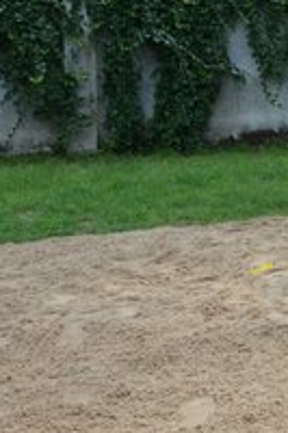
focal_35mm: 115
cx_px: 673
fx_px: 1382
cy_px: 207
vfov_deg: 17.8
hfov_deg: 10.4
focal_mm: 18
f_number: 7.1
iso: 200
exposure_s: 1/200
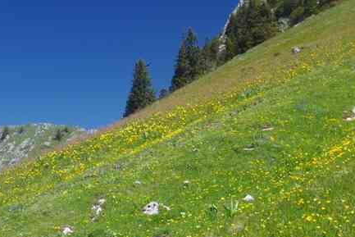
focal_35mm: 83
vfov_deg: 16.0
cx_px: 83
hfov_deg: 24.2
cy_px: 260
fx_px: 819
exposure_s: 1/60
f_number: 11
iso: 200
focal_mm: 24
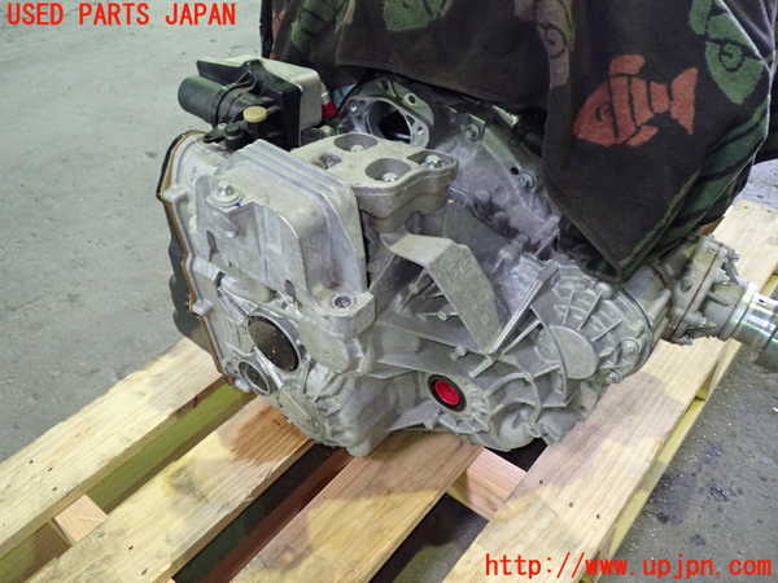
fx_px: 674
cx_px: 389
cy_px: 292
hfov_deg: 60.0
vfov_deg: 46.8
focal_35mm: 30
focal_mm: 5.4
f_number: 2.3
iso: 800
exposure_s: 1/25
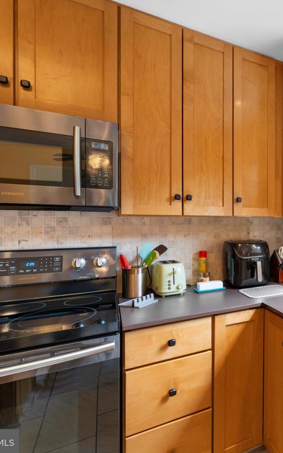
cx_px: 292
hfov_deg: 45.2
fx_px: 271
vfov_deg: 79.6
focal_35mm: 22
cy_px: 221
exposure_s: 1/3
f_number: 9
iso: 250
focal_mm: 14
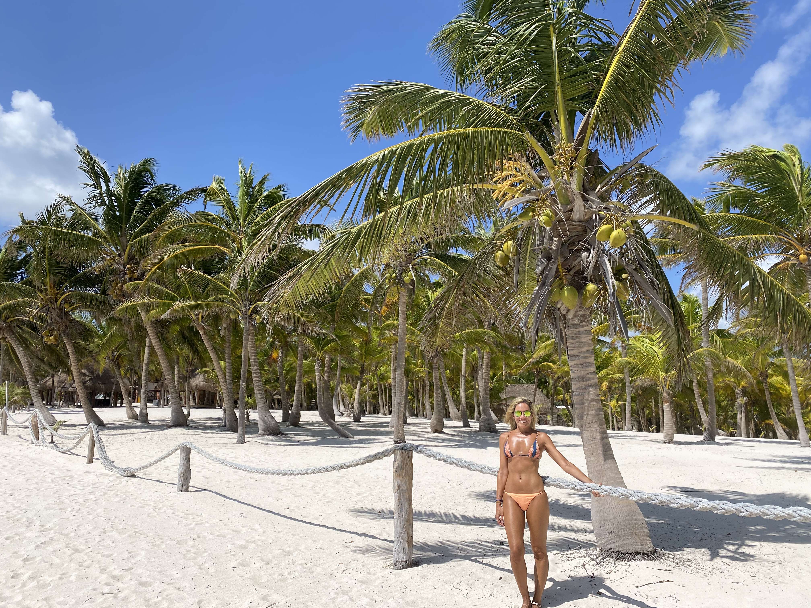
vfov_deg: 53.1
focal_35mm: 26
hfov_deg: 67.3
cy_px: 304
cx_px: 406
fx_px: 609
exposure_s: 1/5025
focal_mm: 4.25
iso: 32
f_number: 1.8
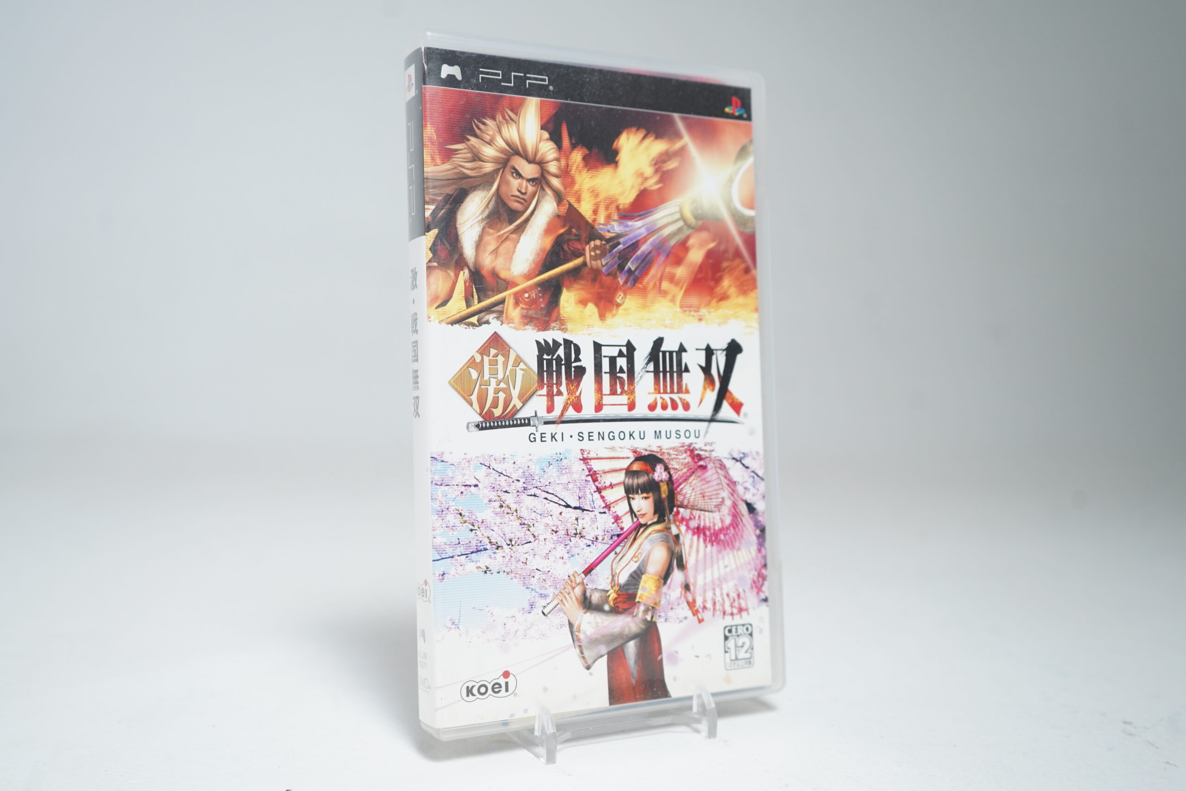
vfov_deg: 38.9
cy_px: 396
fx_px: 1120
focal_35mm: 34
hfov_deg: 55.8
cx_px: 593
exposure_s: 1/40
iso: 1250
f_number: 5
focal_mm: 34
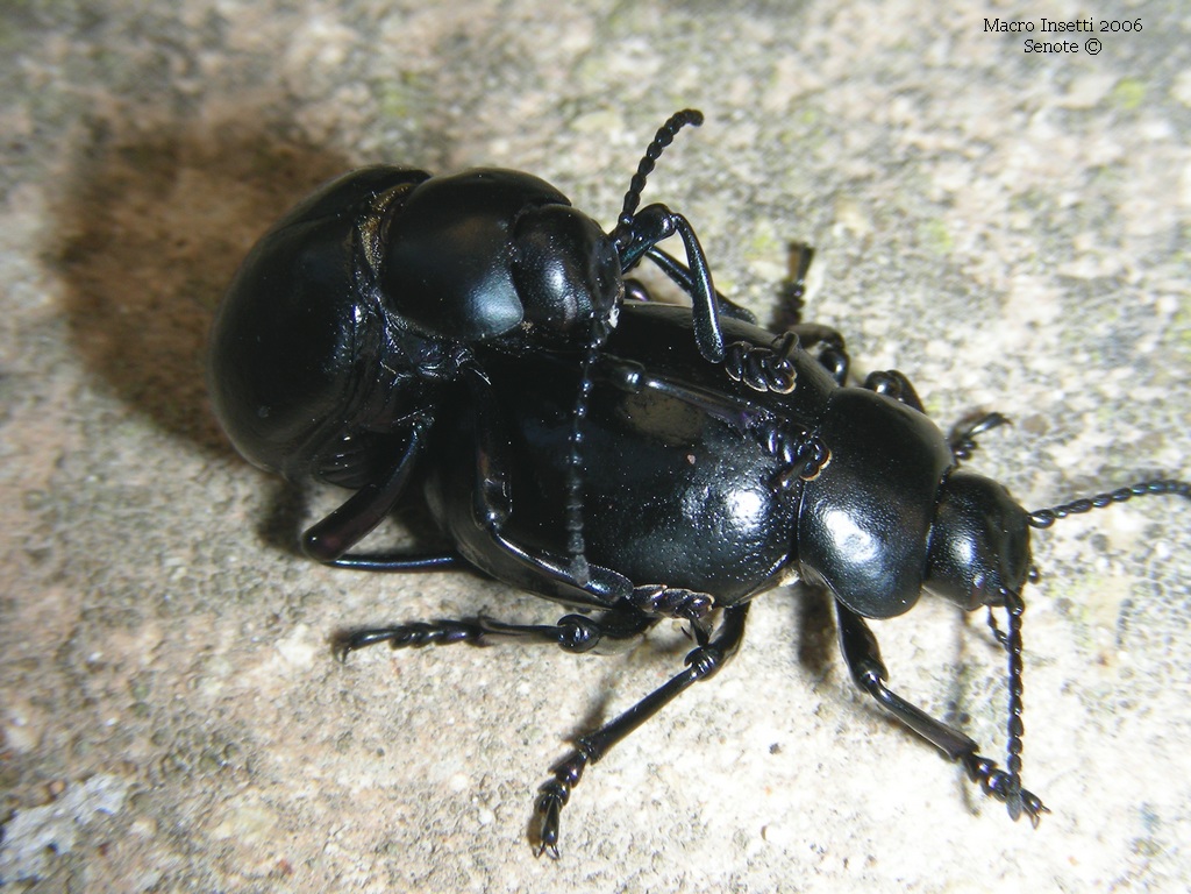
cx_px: 596
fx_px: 2993
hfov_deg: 22.5
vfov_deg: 17.0
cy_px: 447
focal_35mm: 87
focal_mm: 14.6
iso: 50
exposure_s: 1/120
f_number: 6.8
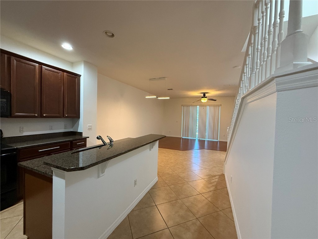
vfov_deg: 85.7
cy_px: 120
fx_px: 129
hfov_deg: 102.1
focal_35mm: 14
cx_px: 159
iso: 400
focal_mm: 2.22
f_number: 2.2
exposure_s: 1/60
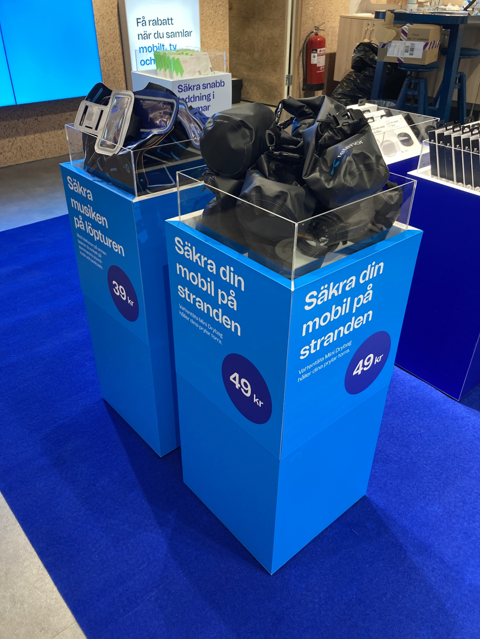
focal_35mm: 28
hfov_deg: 49.7
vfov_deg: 63.4
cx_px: 240
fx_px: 518
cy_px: 320
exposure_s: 1/60
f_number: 1.8
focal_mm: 3.99
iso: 200
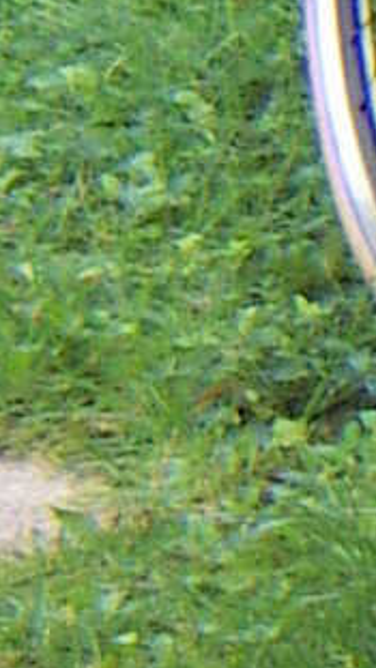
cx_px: 1214
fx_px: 4465
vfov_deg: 8.4
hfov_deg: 4.6
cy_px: -198
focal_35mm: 252
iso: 50
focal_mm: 4.7
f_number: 2.8
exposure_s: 1/160
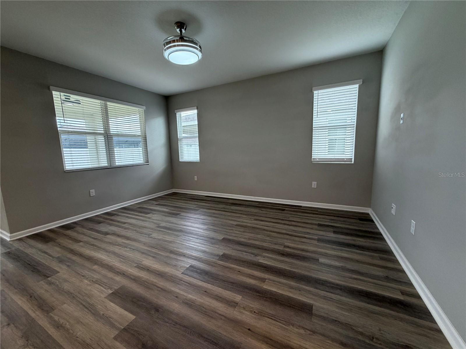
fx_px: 188
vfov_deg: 85.7
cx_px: 233
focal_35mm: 14
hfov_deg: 102.1
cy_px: 174
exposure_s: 1/120
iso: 200
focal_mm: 2.22
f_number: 2.2
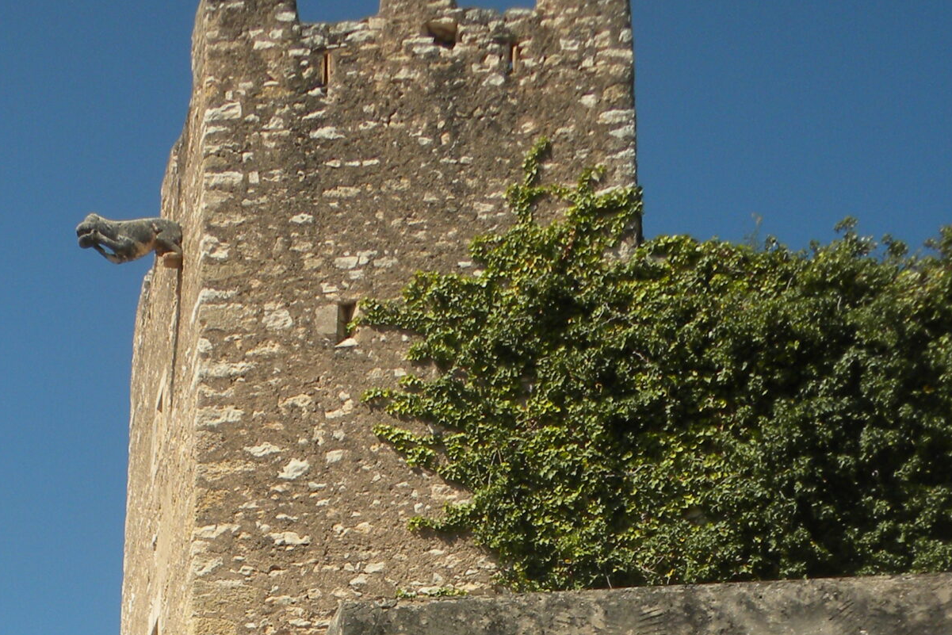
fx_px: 2169
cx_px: 208
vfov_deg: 15.6
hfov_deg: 24.4
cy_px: 900
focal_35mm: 82
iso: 64
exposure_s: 1/120
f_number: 10
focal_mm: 6.6
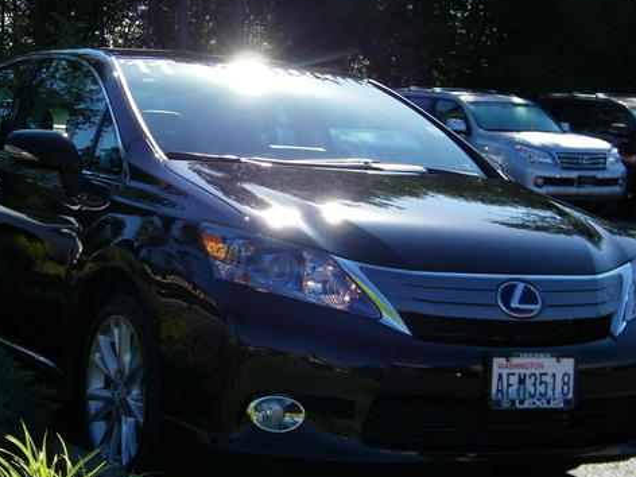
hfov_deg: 24.4
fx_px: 1470
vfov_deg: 18.4
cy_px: 282
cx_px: 294
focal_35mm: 80
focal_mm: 10.6
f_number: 8.2
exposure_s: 1/160
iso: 100
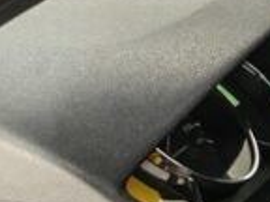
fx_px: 1271
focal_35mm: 163
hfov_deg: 9.1
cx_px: 866
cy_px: 303
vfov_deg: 8.9
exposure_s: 1/50
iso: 250
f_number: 1.6
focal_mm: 5.4
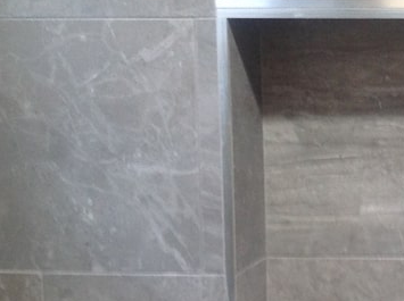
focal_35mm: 132
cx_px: 670
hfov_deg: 13.7
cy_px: 65
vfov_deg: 11.2
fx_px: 1538
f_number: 2.4
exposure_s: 1/15
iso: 64
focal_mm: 4.28
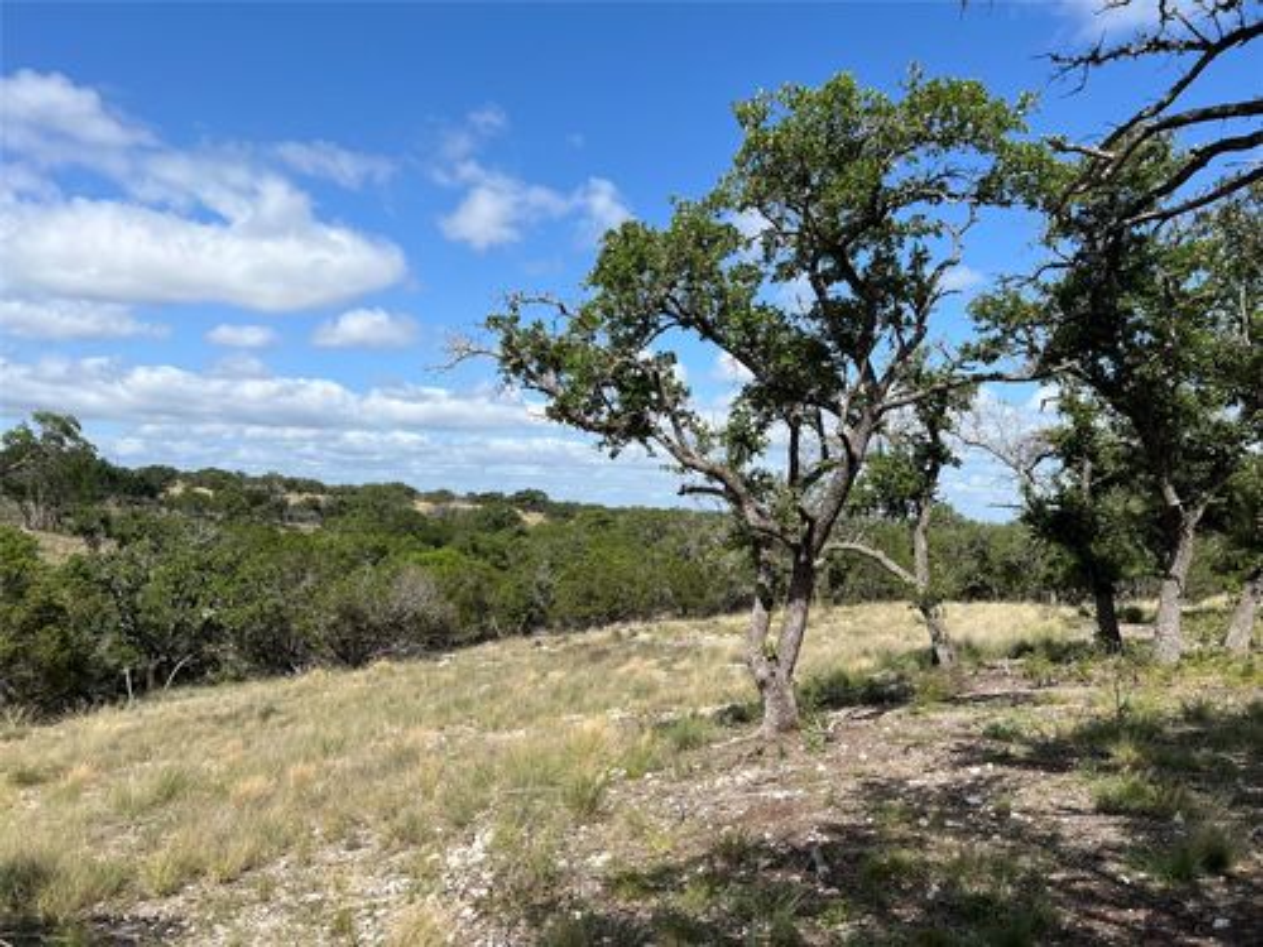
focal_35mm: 26
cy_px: 474
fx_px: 949
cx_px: 632
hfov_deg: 67.3
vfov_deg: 53.1
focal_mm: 5.7
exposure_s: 1/5882
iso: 50
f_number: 1.5
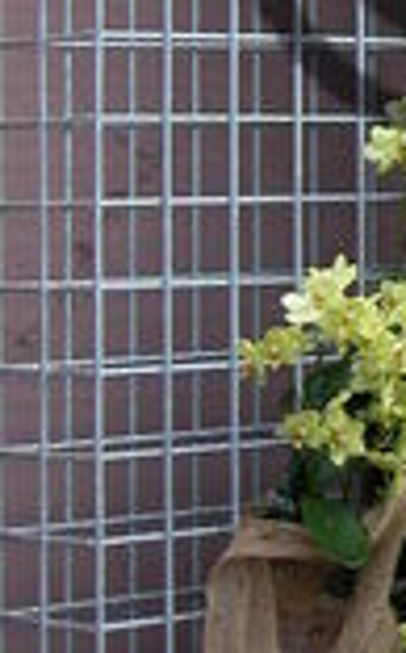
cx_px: 506
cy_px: -121
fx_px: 3270
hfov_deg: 7.0
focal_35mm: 184
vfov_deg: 11.2
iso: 100
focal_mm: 11.6
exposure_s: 1/30.6
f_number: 3
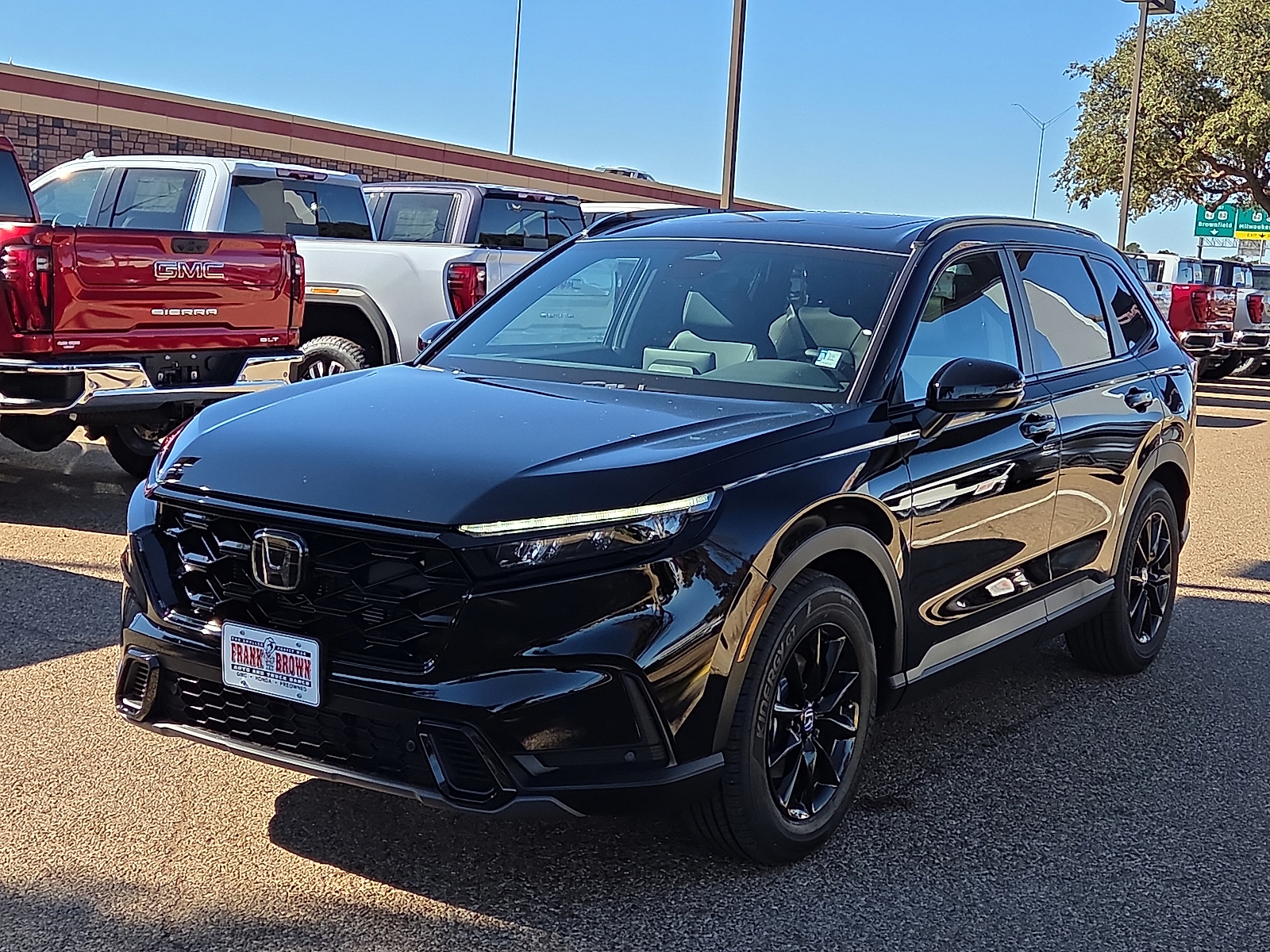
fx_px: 1761
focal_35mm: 48
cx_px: 635
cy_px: 476
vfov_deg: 30.3
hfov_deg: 39.7
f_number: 1.8
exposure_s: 1/1429
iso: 25
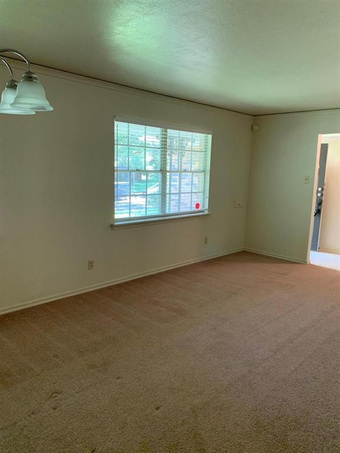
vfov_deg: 67.3
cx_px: 170
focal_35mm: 26
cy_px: 226
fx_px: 340
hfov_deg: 53.1
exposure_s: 1/60
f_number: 1.8
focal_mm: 4.25
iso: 320
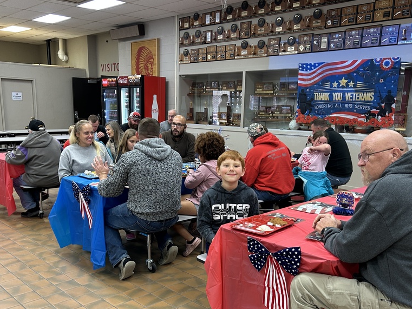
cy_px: 207
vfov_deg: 40.2
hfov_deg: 52.6
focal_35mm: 35
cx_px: 201
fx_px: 417
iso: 100
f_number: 1.5
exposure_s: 1/60
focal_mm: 5.7
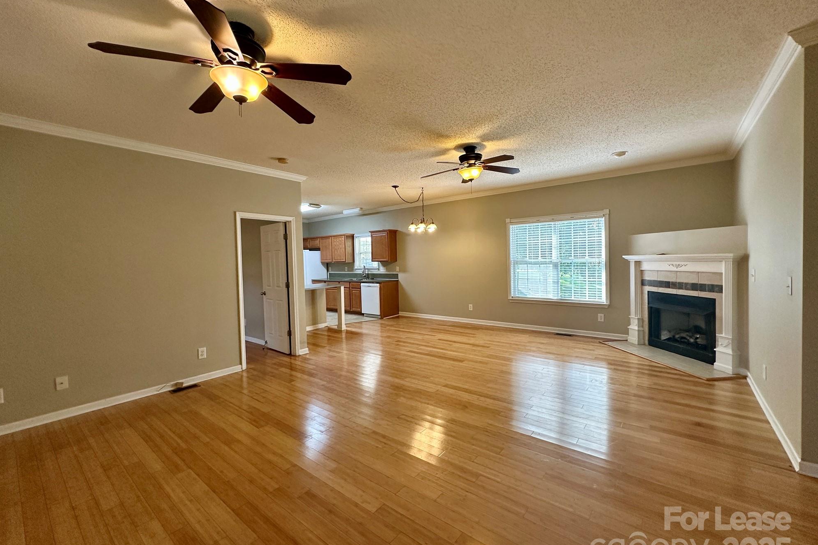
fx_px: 341
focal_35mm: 15
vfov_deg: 77.3
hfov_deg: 100.4
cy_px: 268
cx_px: 401
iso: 200
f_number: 2.2
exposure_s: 1/120
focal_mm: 2.22
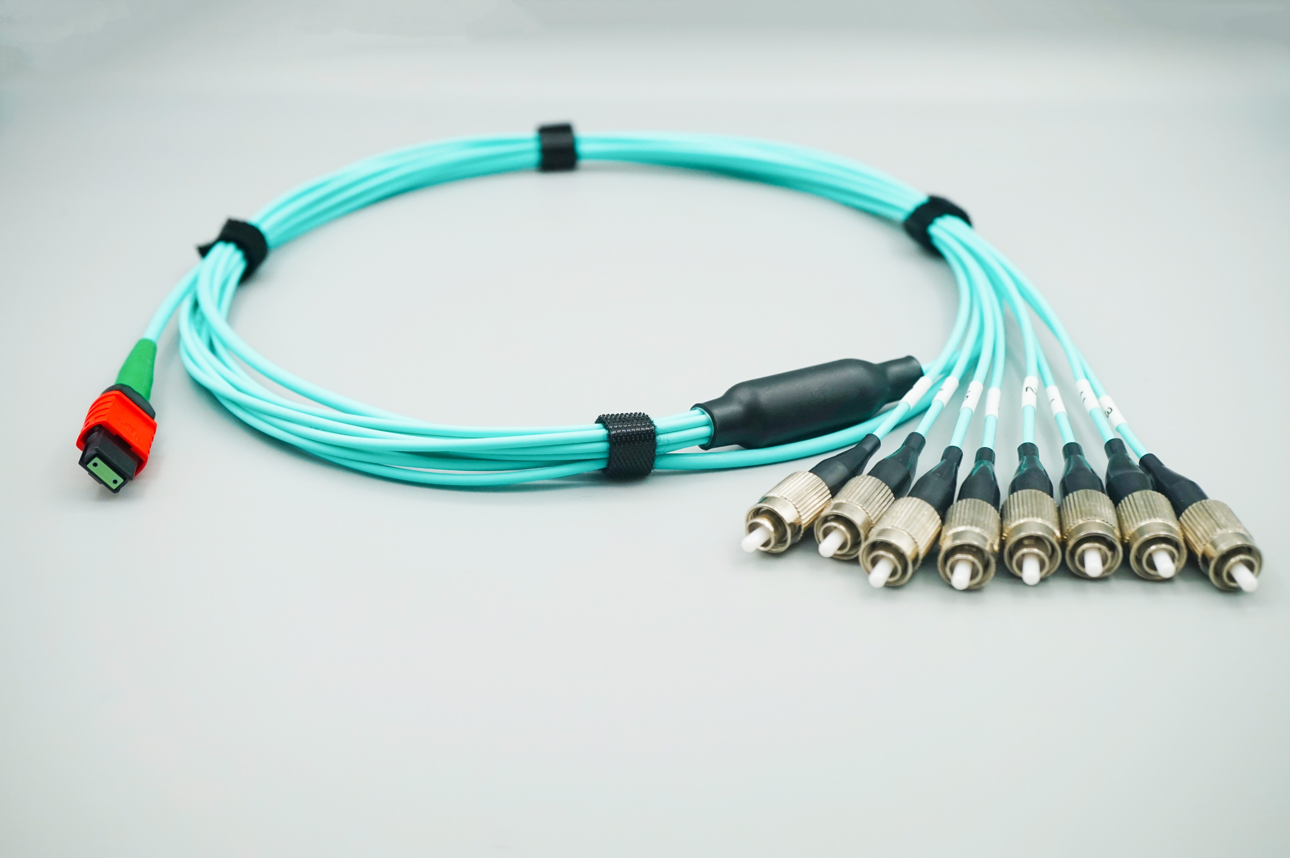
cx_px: 645
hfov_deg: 43.6
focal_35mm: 45
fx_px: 1612
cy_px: 429
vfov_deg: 29.8
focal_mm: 30
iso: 500
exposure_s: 1/800
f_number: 8
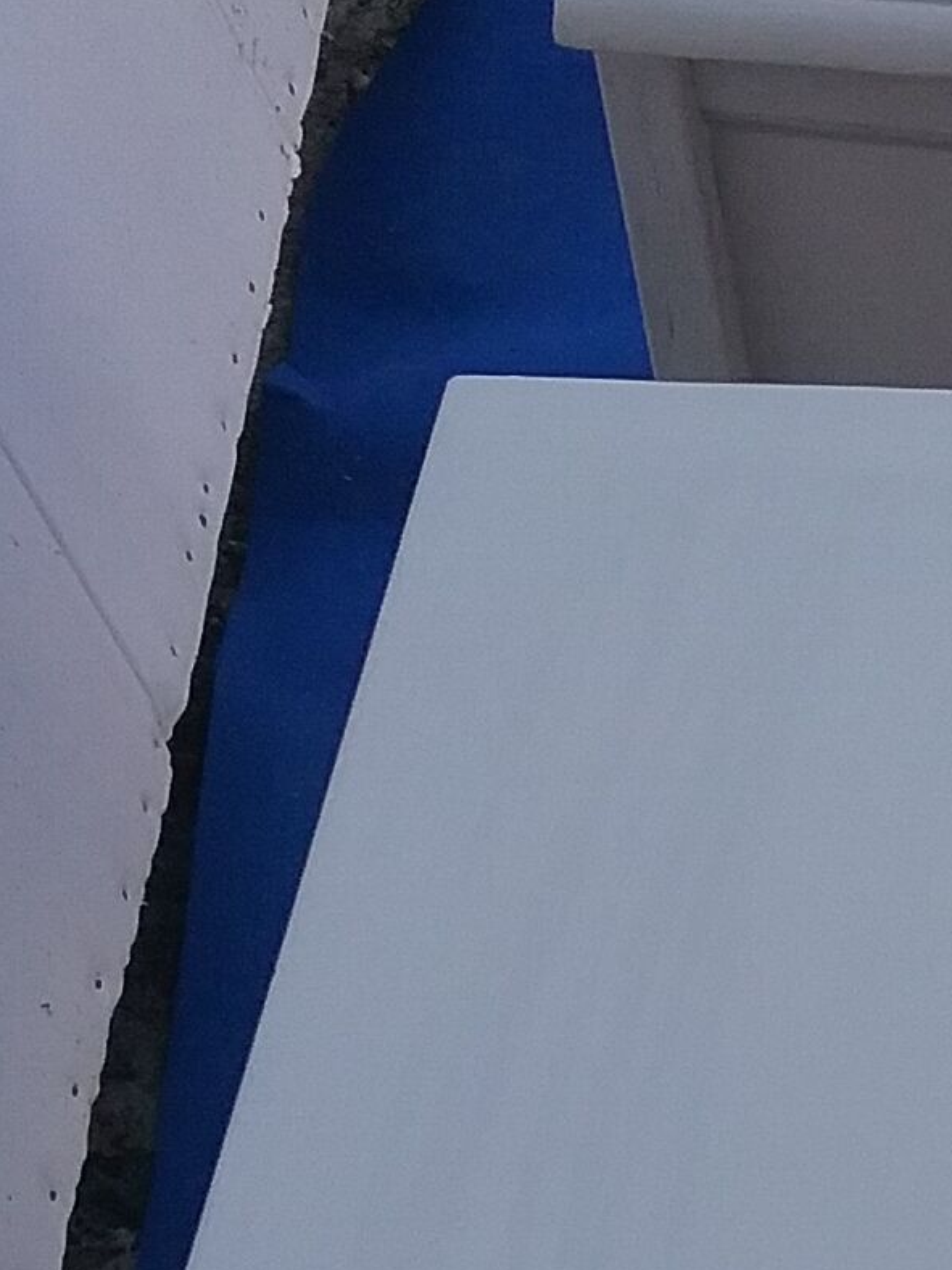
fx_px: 3740
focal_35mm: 102
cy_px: 1048
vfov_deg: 19.0
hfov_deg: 14.1
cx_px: 1150
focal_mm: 3.3
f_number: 2.2
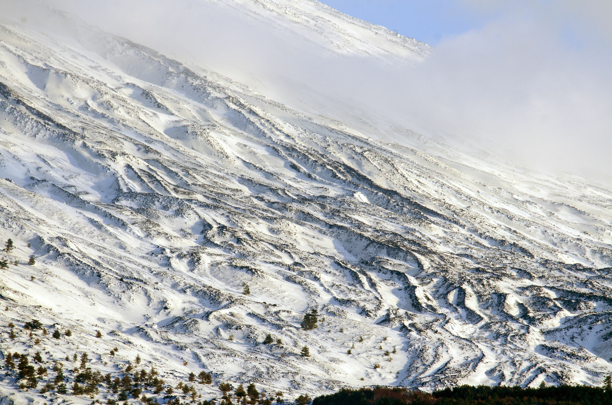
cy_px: 202
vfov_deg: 1.5
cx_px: 306
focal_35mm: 900
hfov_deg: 2.3
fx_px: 15269
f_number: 13
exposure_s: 1/125
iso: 100
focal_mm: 600
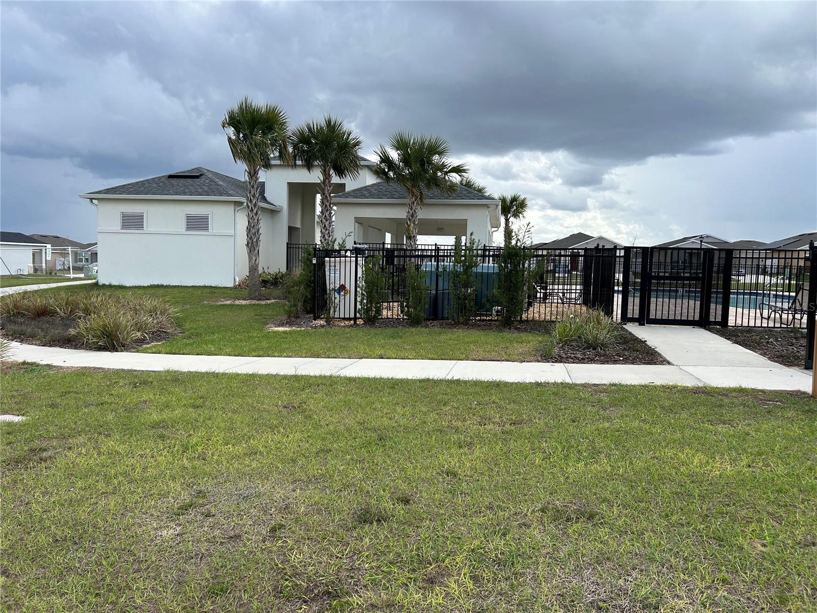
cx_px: 408
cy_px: 306
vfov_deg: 53.1
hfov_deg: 67.3
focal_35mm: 26
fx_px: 614
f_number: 1.5
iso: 50
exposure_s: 1/2123
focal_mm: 5.7
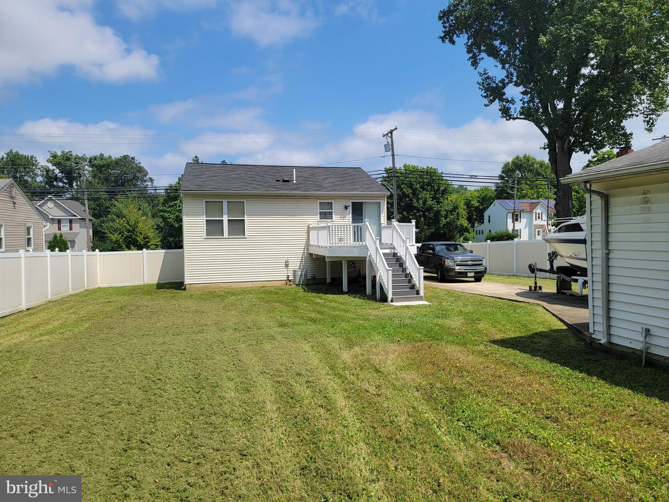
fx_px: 464
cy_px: 251
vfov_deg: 56.8
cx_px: 334
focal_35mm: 24
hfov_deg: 71.6
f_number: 1.8
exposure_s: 1/1248
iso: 16
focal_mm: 6.7
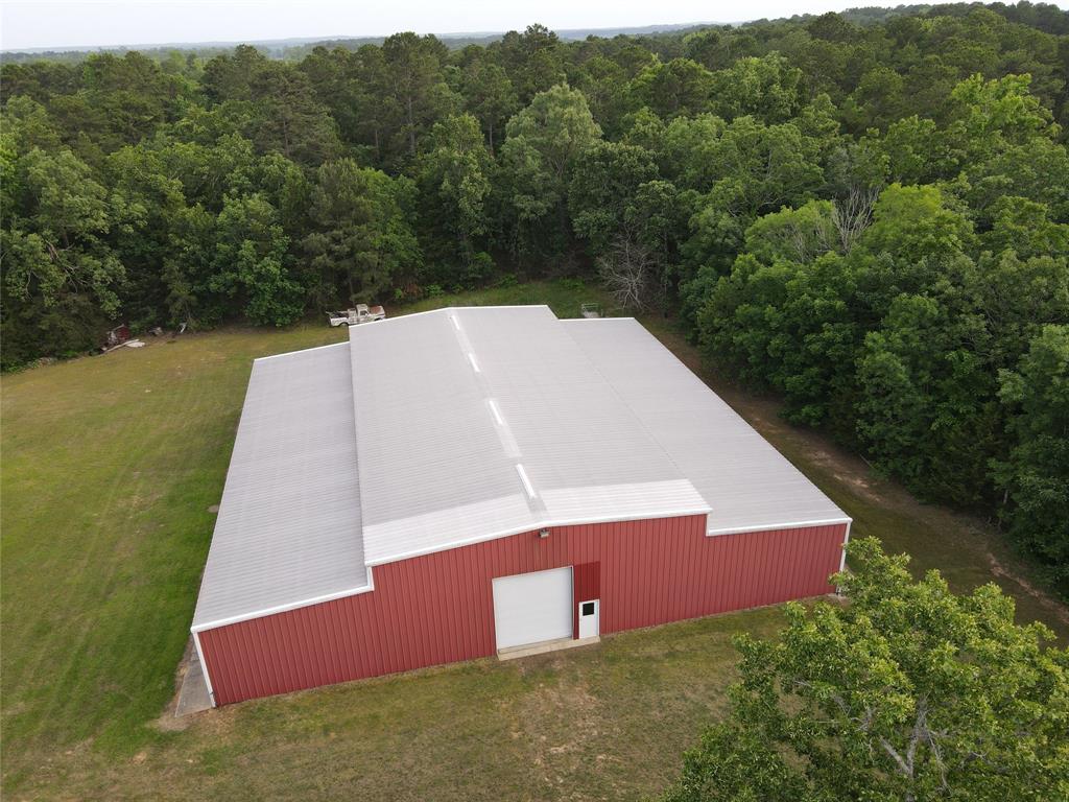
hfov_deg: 71.6
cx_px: 534
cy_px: 401
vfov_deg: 56.8
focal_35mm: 24
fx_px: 741
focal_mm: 4.5
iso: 110
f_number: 2.8
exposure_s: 1/50
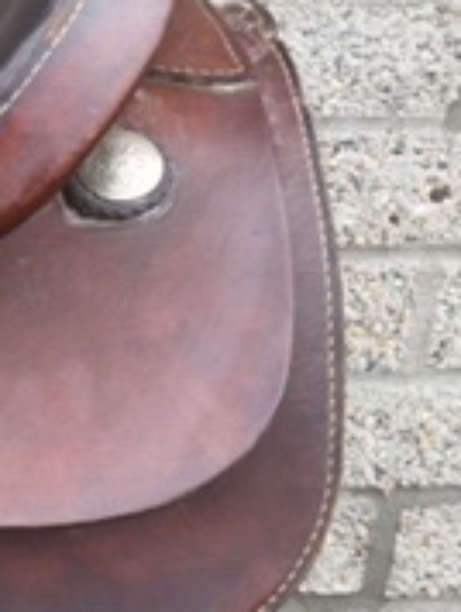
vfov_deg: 18.6
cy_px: 529
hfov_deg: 13.0
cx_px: -347
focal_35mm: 104
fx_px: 1842
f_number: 2.2
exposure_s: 1/425
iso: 32
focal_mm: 4.15
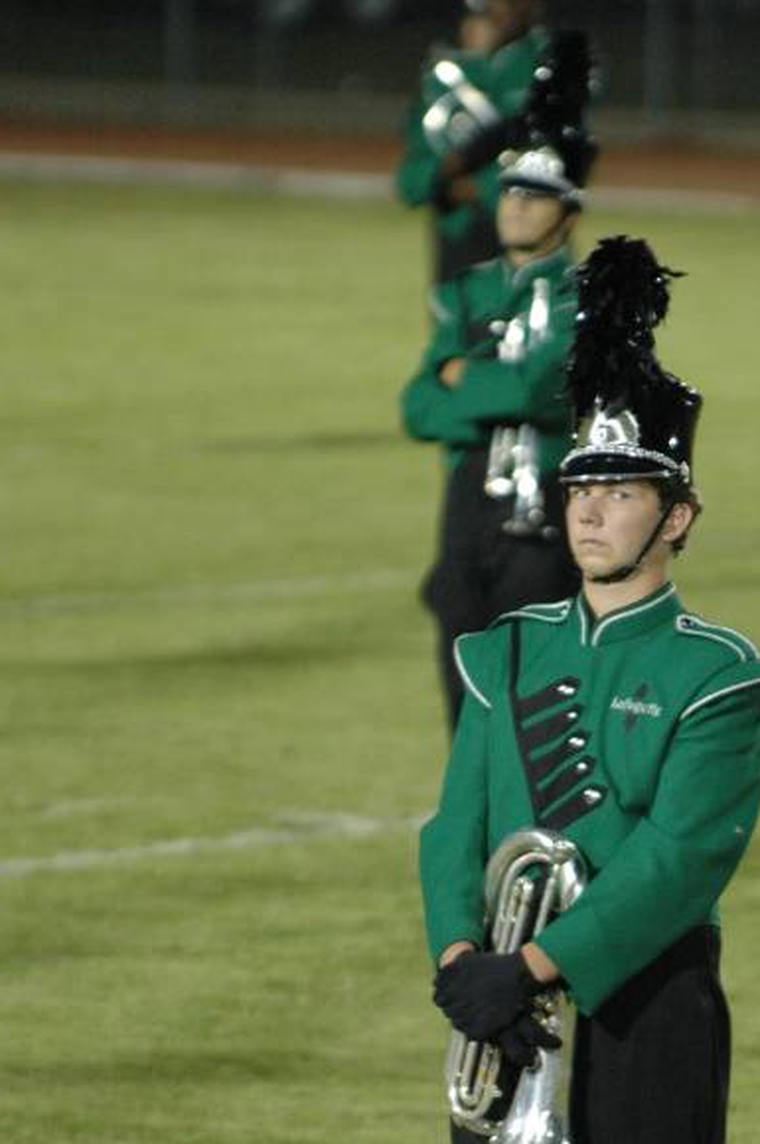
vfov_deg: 3.9
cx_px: 555
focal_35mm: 530
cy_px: 817
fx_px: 16832
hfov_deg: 2.6
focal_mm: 200
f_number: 2.8
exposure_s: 1/60
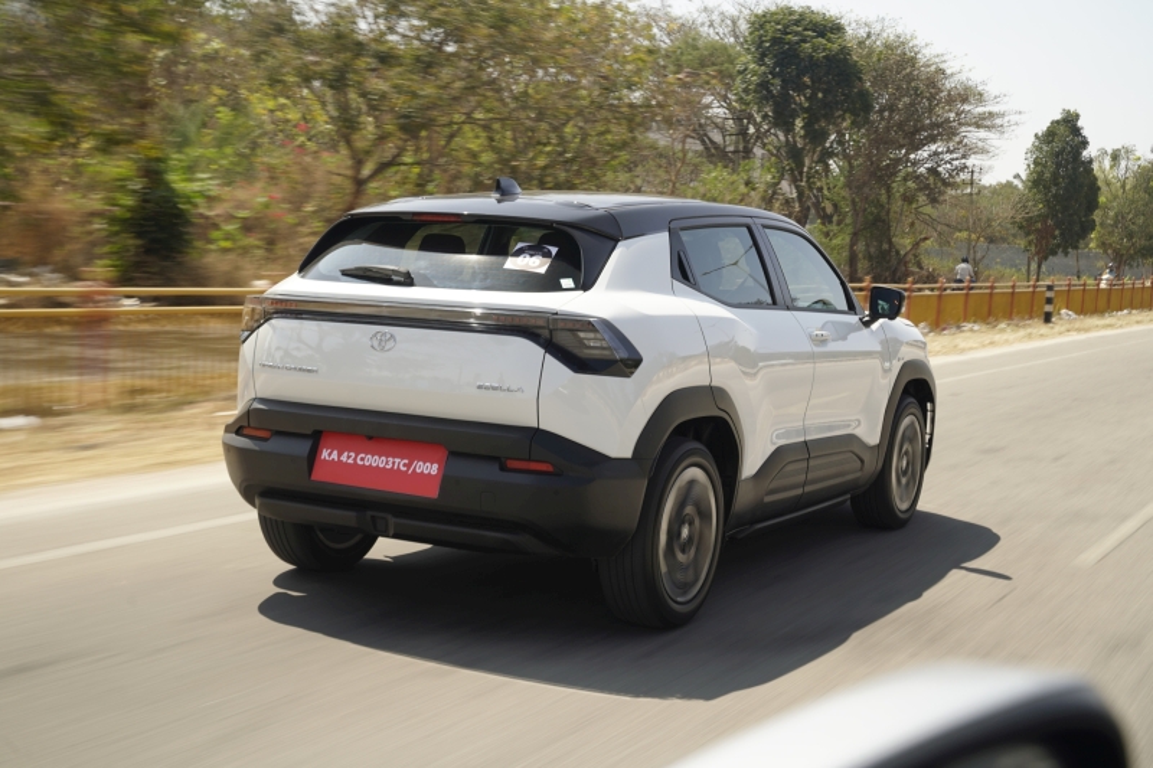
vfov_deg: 28.1
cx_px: 576
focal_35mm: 48
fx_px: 1537
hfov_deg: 41.1
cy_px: 384
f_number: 9
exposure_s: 1/50
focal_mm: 48
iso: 100
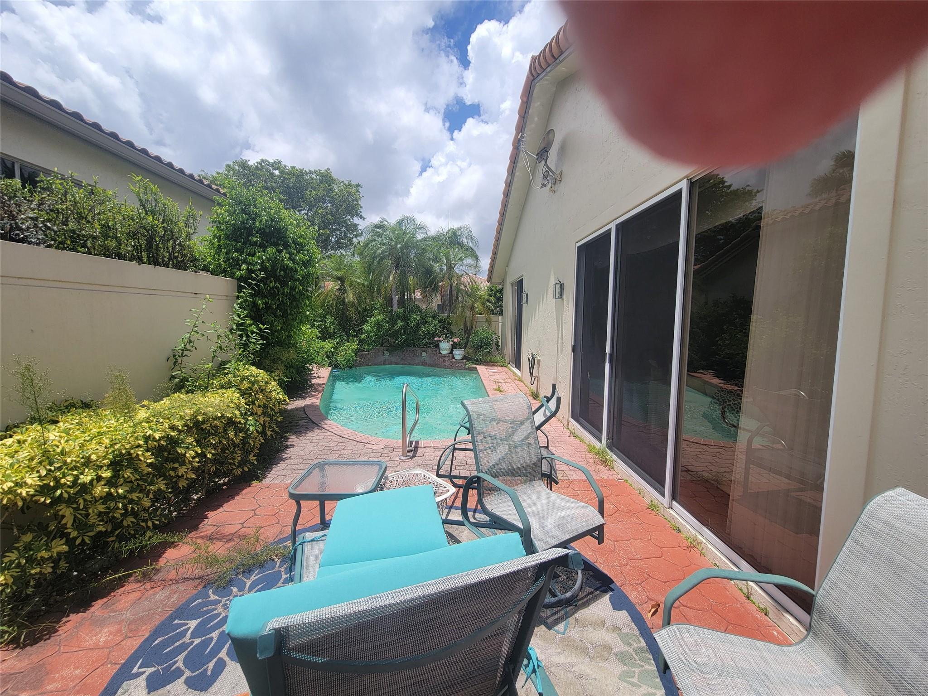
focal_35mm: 13
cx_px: 464
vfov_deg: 89.9
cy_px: 348
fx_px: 349
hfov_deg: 106.2
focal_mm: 2.2
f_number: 2.2
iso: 50
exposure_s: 1/2175
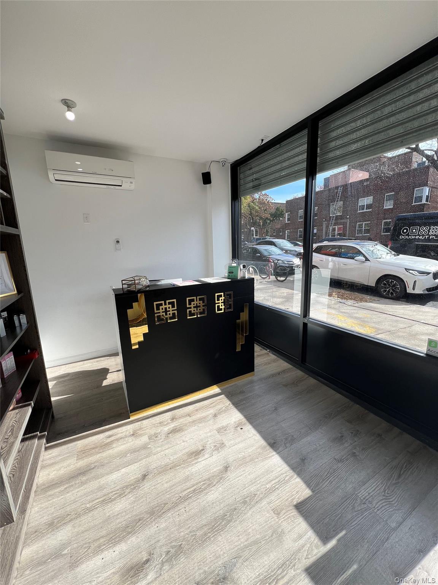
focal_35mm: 13
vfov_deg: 106.2
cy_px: 292
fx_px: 219
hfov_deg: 89.9
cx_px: 219
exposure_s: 1/461
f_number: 1.8
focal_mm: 1.57
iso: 32
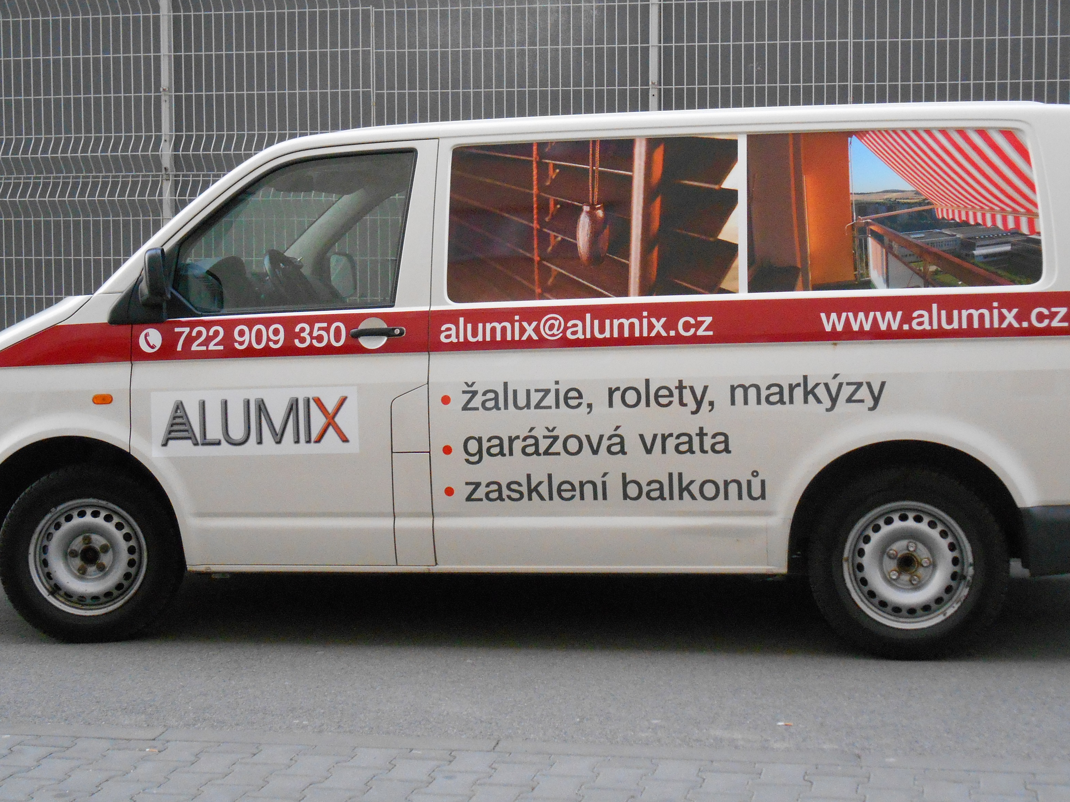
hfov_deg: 32.7
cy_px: 343
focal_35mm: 59
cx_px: 558
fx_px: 1824
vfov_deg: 24.8
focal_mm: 8.3
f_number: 4
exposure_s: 1/250
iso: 560
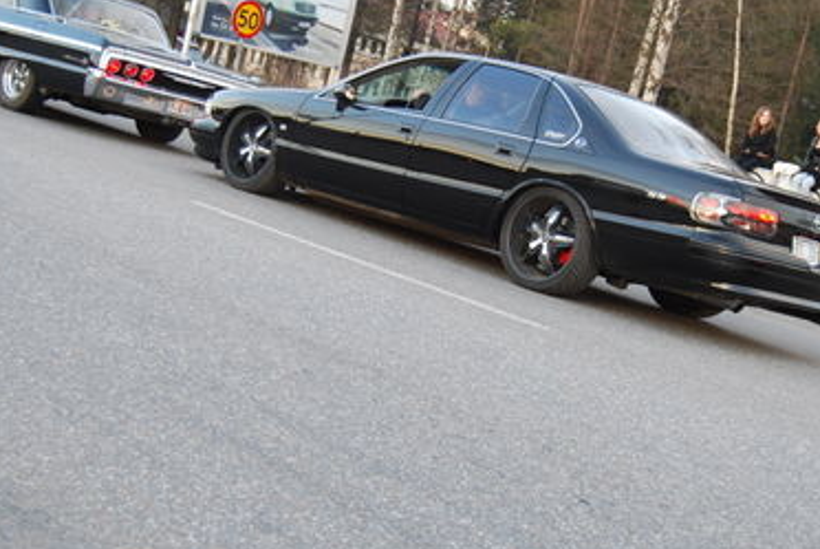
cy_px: 256
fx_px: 1414
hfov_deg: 32.3
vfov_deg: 22.0
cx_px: 436
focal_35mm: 62
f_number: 4
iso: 200
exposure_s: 1/50
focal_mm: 24
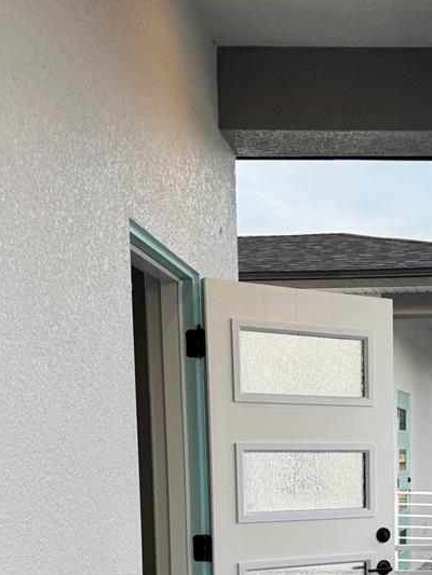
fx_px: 898
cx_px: 431
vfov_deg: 33.5
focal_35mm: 54
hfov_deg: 25.7
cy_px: 529
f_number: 1.78
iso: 64
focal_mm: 6.76
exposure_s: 1/204
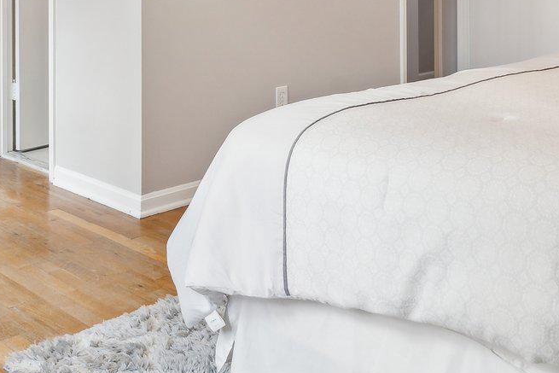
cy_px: -38
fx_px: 777
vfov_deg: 25.1
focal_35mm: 50
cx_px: 250
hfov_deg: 39.5
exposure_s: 1/15
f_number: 8
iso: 200
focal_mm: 16
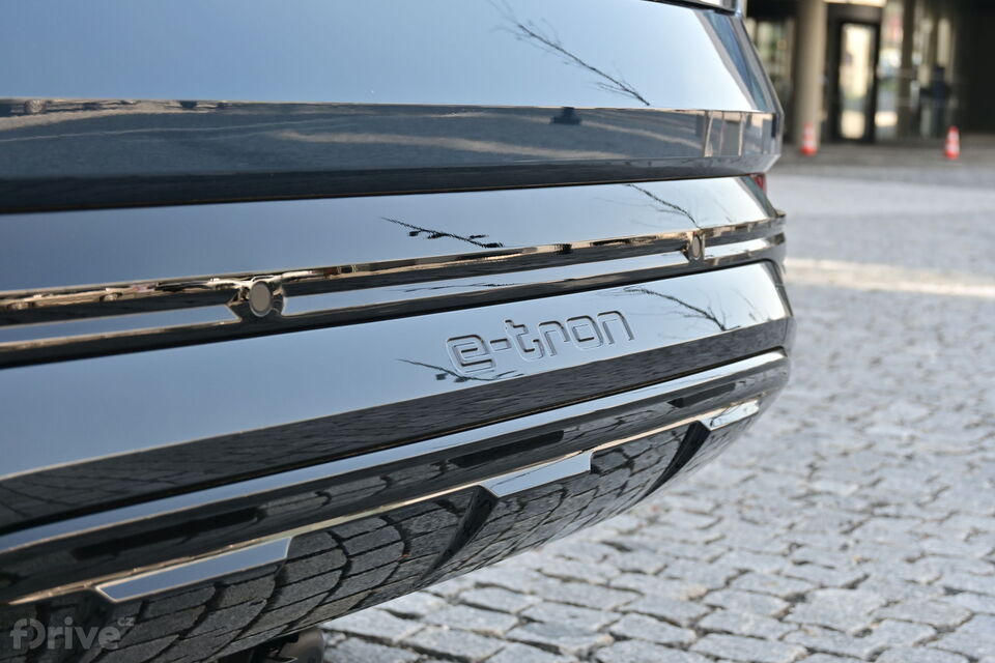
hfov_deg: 28.6
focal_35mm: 70
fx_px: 1948
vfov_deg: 19.3
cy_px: 332
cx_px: 498
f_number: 6
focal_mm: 47
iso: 100
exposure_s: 1/100
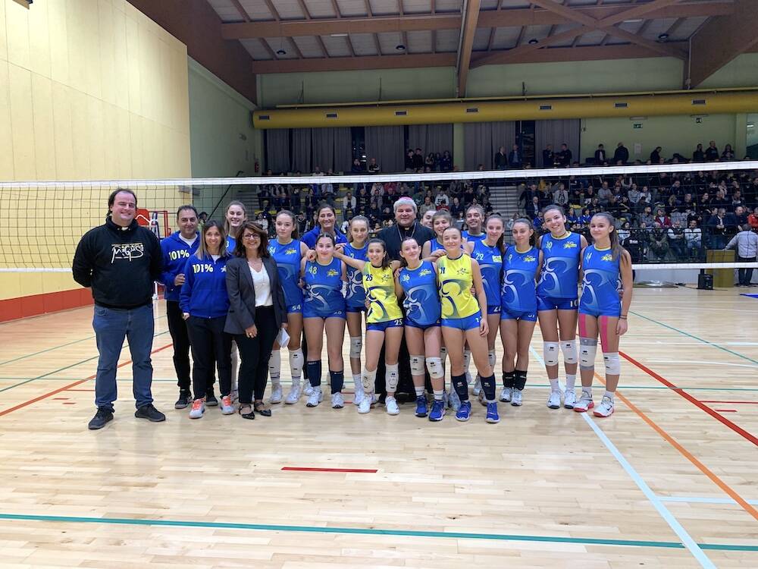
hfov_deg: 67.3
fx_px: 569
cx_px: 379
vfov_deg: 53.1
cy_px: 284
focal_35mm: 26
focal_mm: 4.25
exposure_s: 1/85
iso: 100
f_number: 1.8
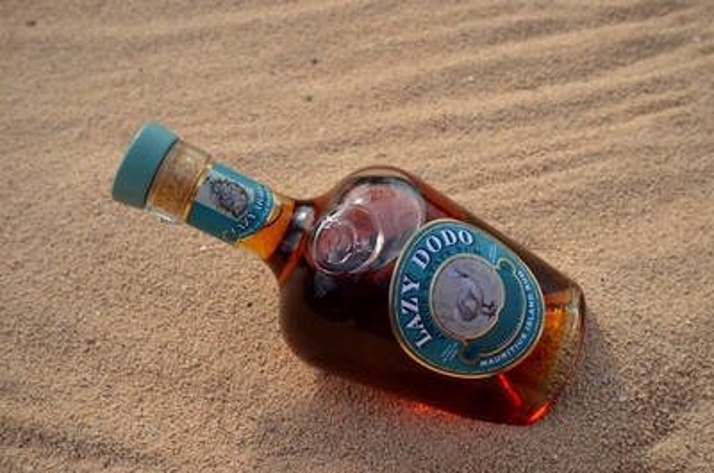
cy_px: 236
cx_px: 357
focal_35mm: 36
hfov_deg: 53.2
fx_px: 713
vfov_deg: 36.7
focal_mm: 24
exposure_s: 1/250
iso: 125
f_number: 8
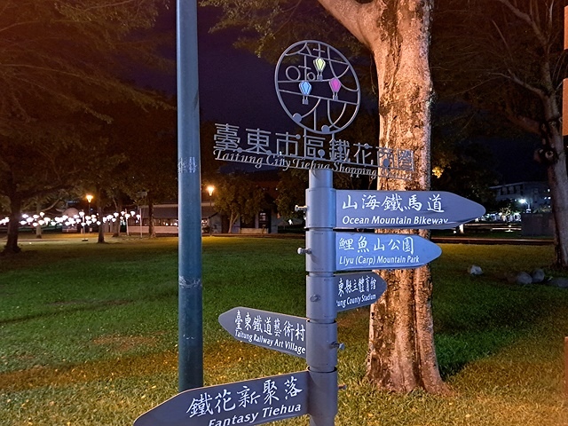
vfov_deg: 56.8
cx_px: 284
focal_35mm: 24
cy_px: 213
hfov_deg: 71.6
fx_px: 394
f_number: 1.8
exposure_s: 1/17
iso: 1250
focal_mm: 5.23
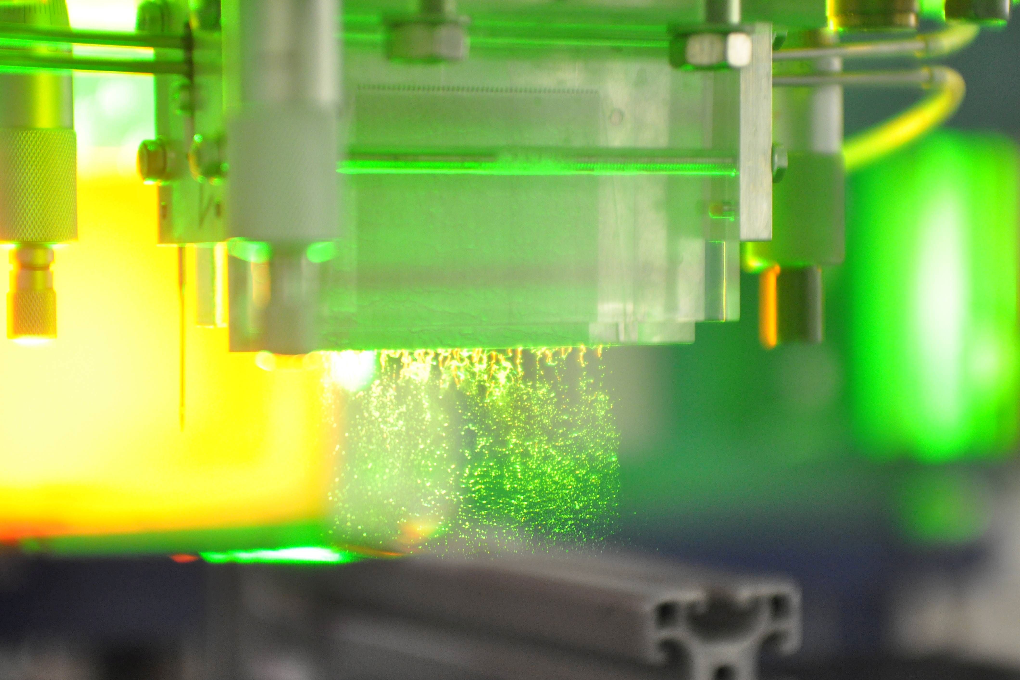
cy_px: 340
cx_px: 512
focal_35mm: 106
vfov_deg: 12.9
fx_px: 3003
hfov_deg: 19.3
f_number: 2.8
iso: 1600
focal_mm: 70
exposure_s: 1/40
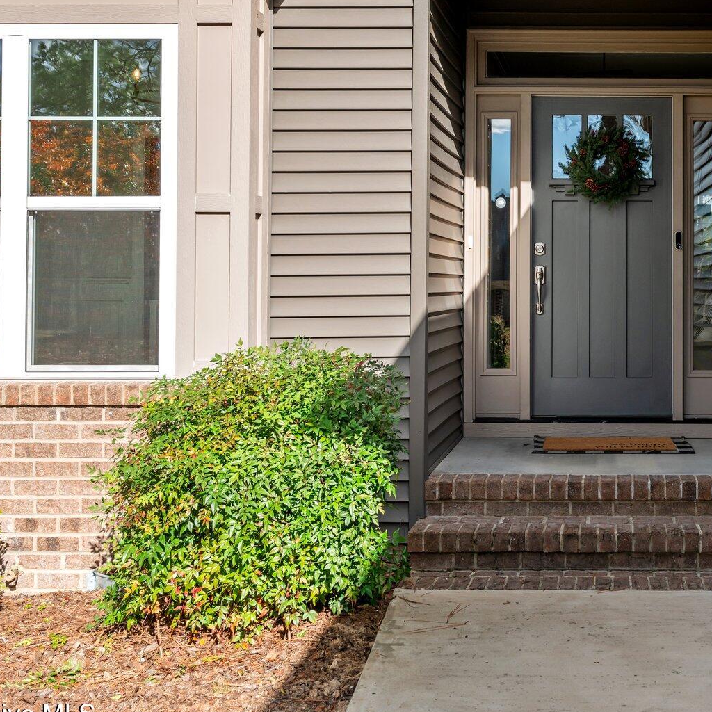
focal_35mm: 51
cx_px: 605
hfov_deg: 32.2
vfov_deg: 33.3
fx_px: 1187
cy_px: 282
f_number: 8
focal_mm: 30
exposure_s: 1/250
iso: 320
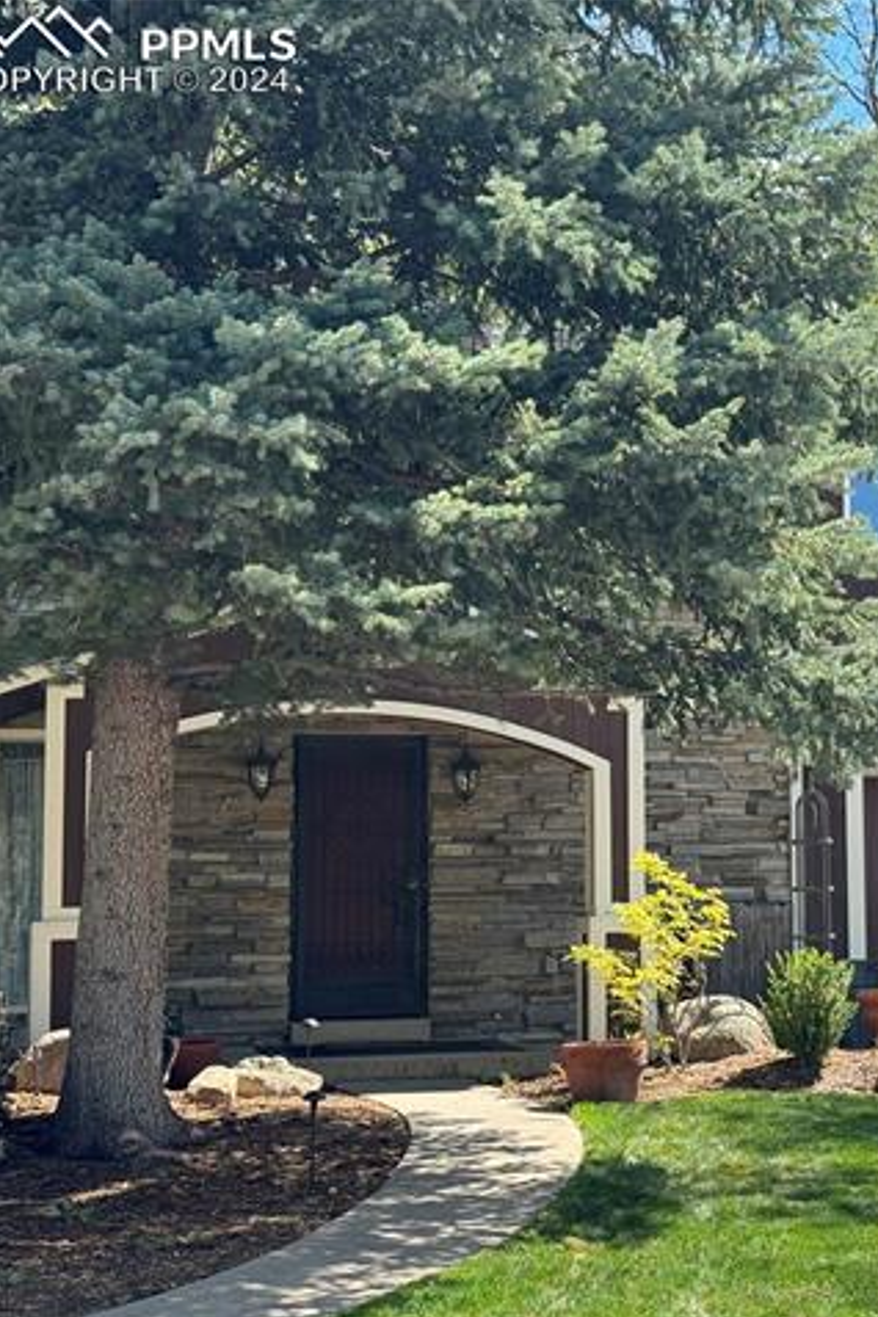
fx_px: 2451
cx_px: 834
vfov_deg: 30.1
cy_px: 658
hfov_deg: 19.8
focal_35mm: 67
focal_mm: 6.76
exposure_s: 1/1152
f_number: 1.78
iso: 64
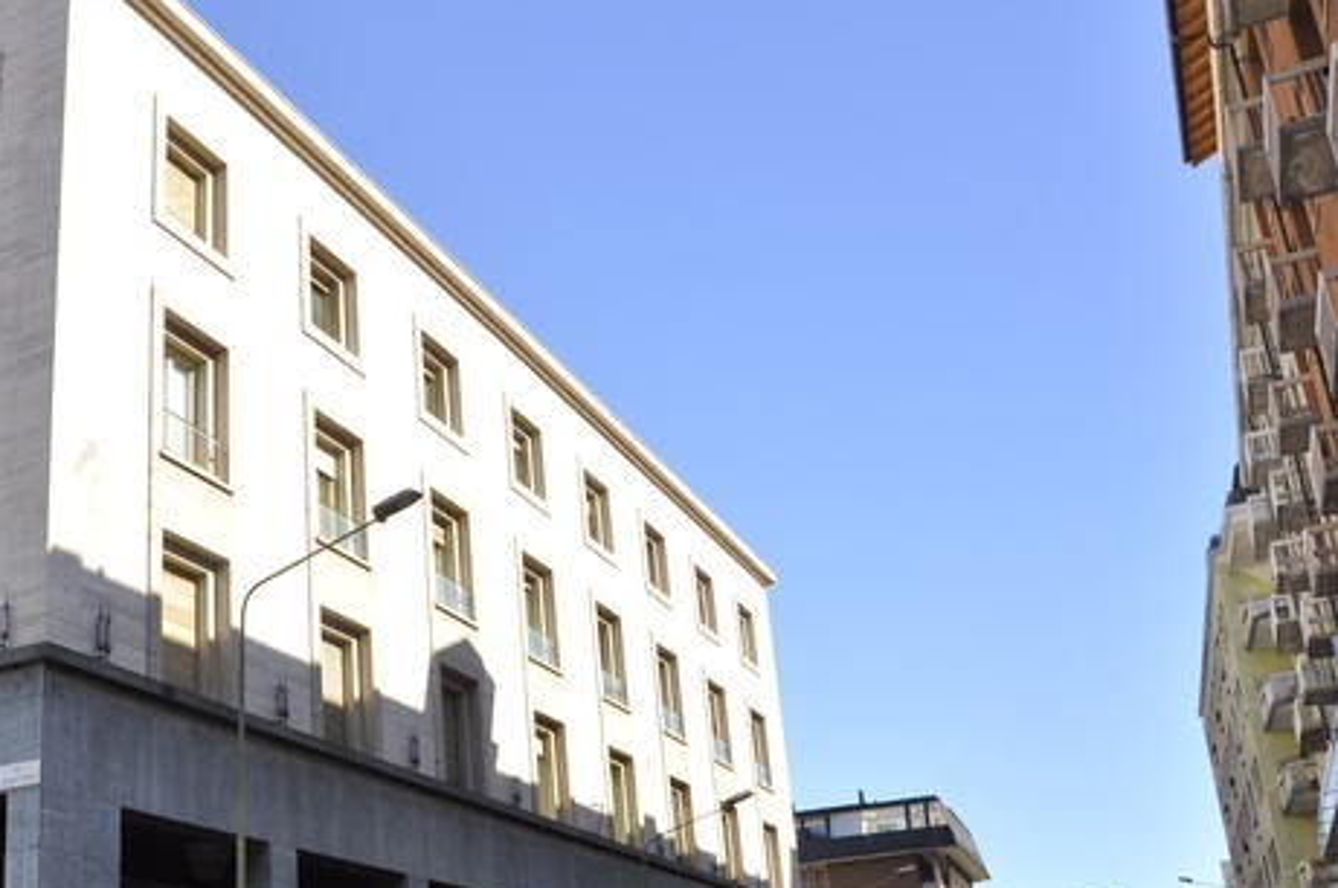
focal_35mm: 41
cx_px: 360
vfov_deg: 32.3
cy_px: 579
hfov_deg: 46.0
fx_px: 1522
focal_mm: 18
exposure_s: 1/1000
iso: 500
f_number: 7.1
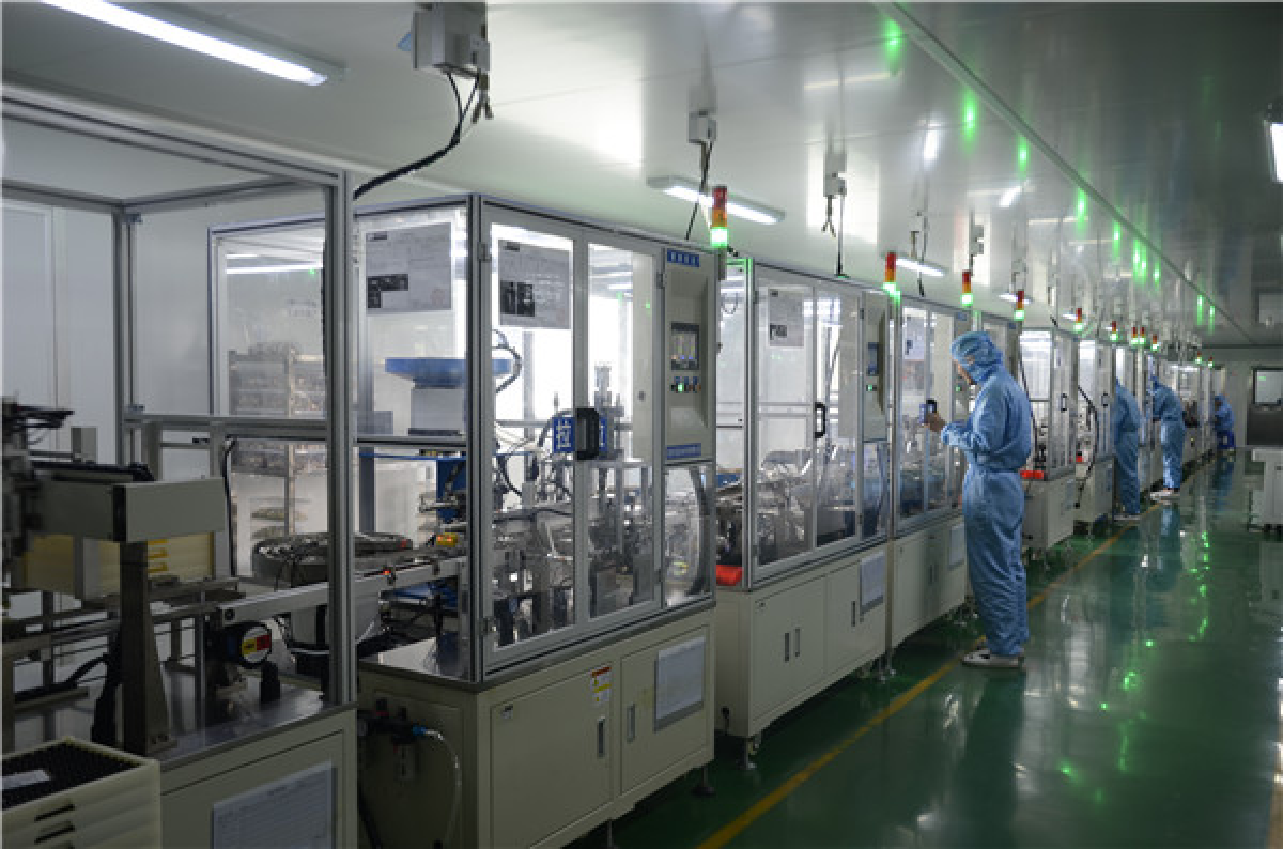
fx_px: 1067
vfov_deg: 43.4
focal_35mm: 30
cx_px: 642
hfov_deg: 62.0
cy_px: 424
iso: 100
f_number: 4
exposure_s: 1/10
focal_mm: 20
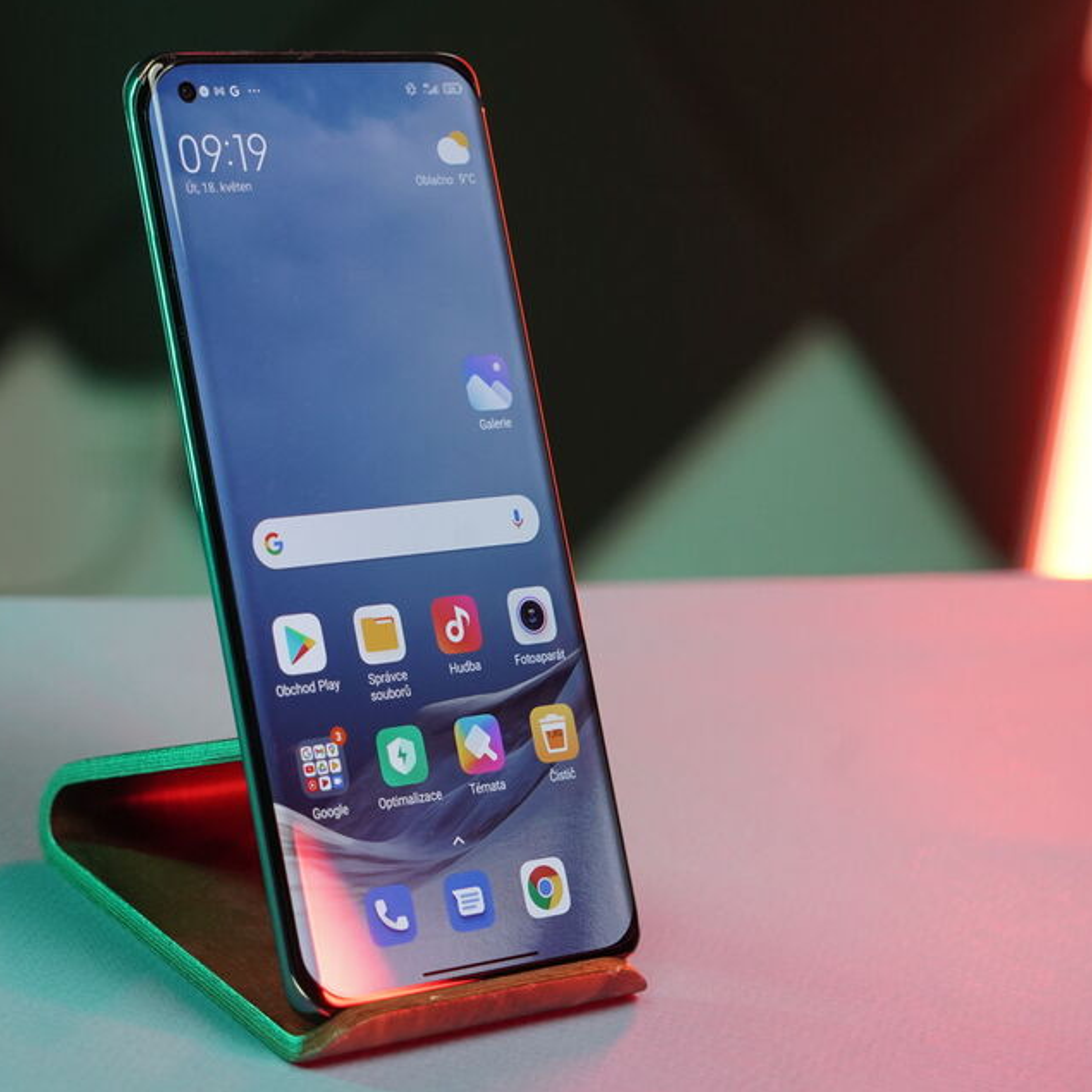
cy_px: 543
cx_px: 371
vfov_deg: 19.3
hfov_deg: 19.2
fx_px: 3212
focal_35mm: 90
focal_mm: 70
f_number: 6.3
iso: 2000
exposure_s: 1/200
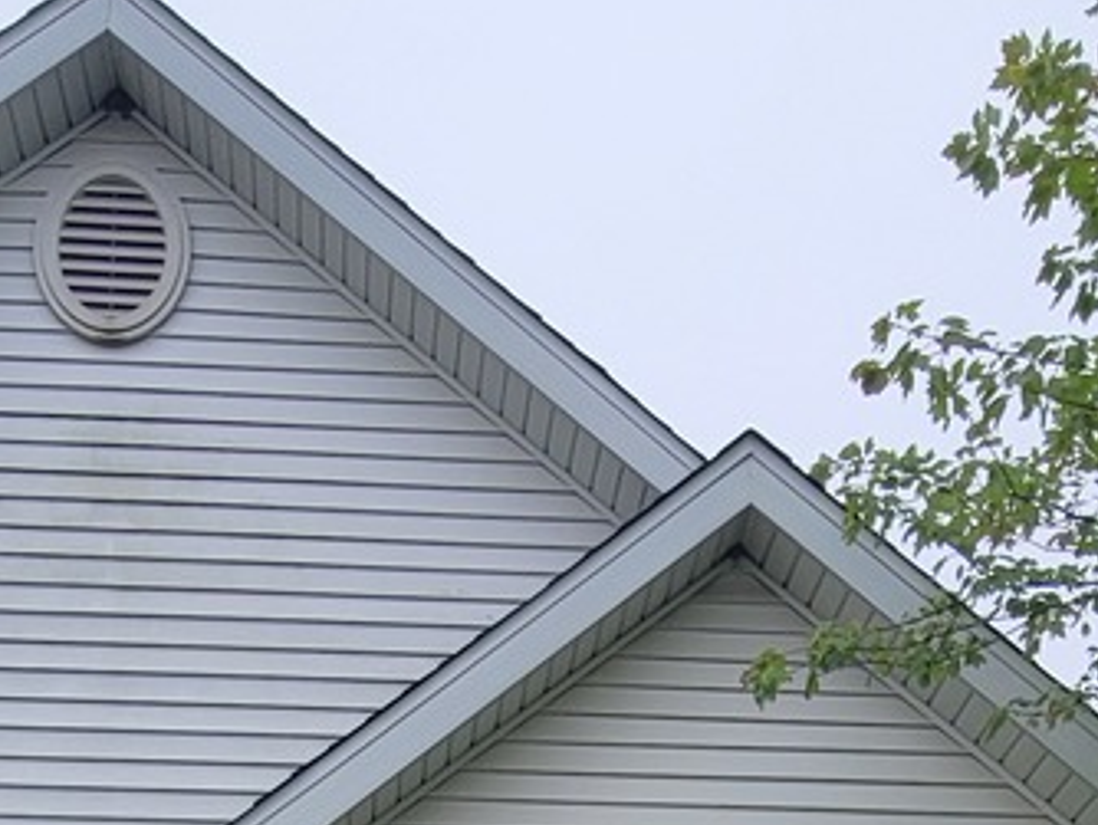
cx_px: 470
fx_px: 1778
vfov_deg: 19.9
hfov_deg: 34.3
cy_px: 1443
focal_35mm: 56
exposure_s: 1/245
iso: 50
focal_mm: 2.2
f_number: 2.2
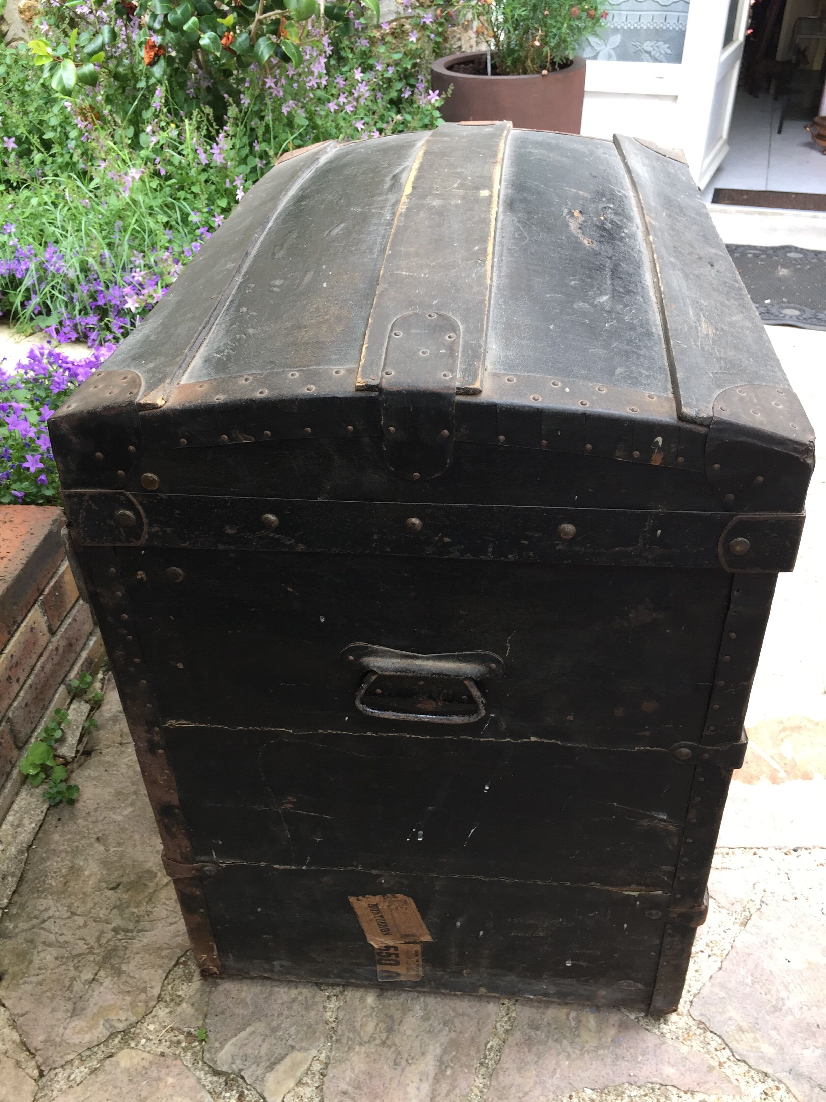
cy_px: 551
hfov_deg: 48.2
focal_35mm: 29
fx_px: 923
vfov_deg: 61.7
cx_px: 413
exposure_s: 1/60
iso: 32
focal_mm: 4.15
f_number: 2.2
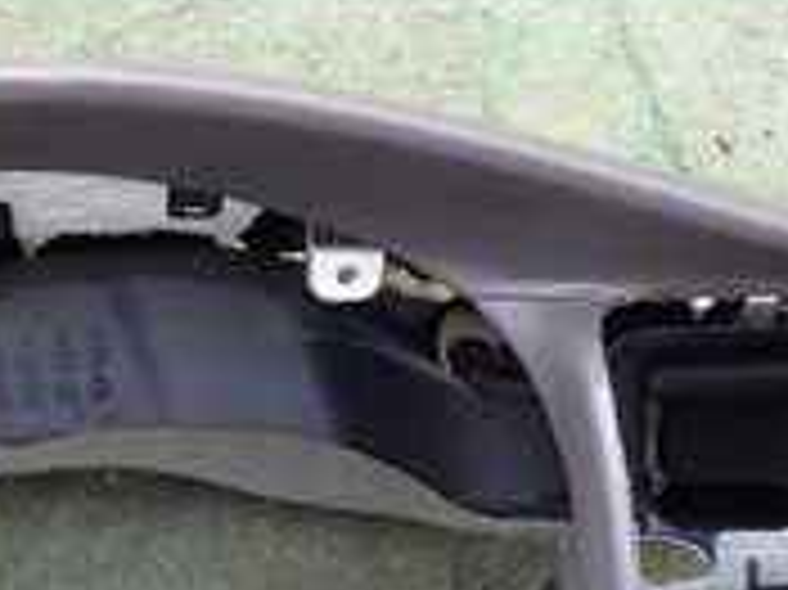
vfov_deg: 13.7
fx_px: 2343
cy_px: 820
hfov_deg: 18.2
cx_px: -149
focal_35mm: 103
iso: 100
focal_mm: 5.4
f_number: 3.2
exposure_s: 1/125
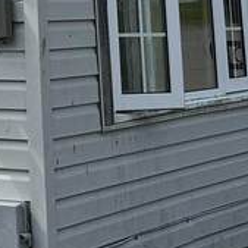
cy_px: -293
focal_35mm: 161
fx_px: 1305
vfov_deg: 9.9
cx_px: -103
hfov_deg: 10.5
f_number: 1.78
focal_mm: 6.76
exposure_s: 1/5814
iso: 80
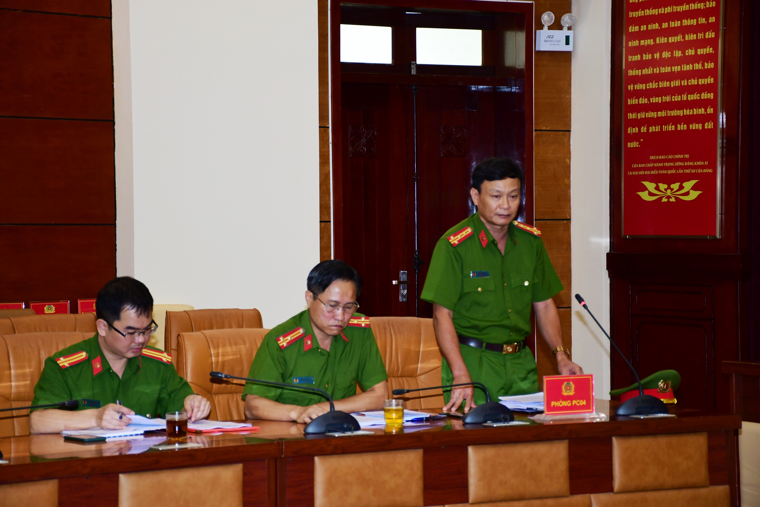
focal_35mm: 99
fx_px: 2090
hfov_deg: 20.6
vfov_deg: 13.8
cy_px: 254
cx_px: 380
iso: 1250
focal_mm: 66
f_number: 5
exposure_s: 1/200
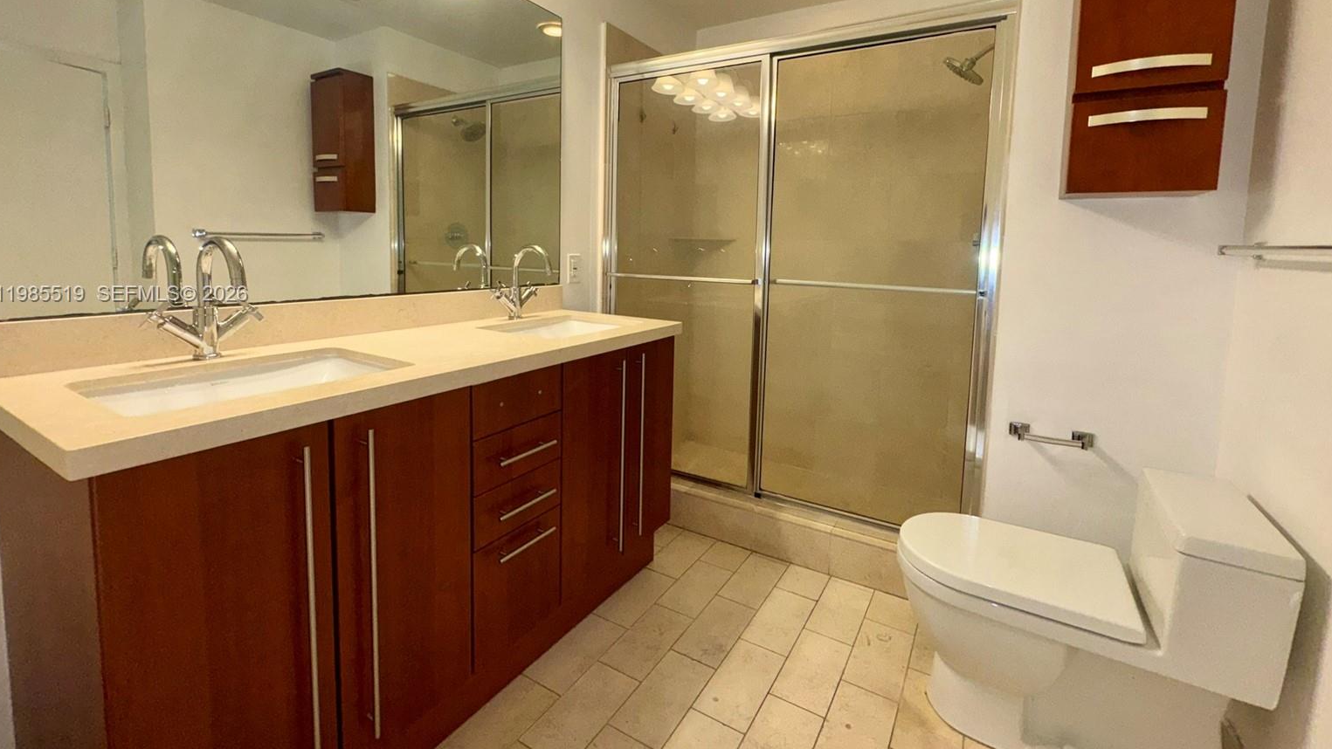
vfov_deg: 66.4
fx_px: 565
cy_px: 295
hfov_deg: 99.4
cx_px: 674
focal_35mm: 16
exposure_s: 1/120
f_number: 2.2
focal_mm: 2.22
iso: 80
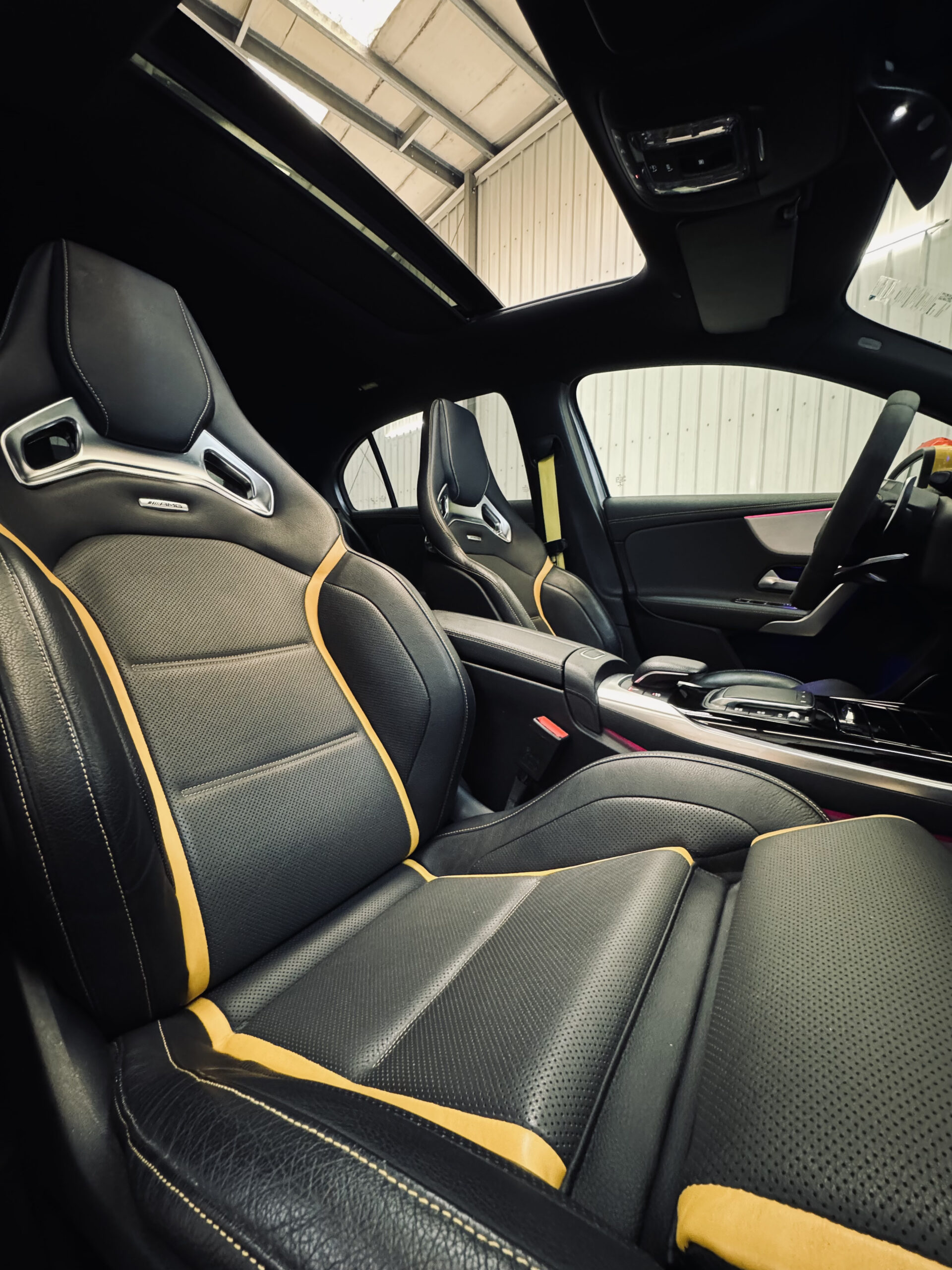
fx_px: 513
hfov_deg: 85.7
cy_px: 635
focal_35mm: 14
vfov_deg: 102.1
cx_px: 476
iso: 1000
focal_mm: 2.22
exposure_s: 1/33
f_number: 2.2
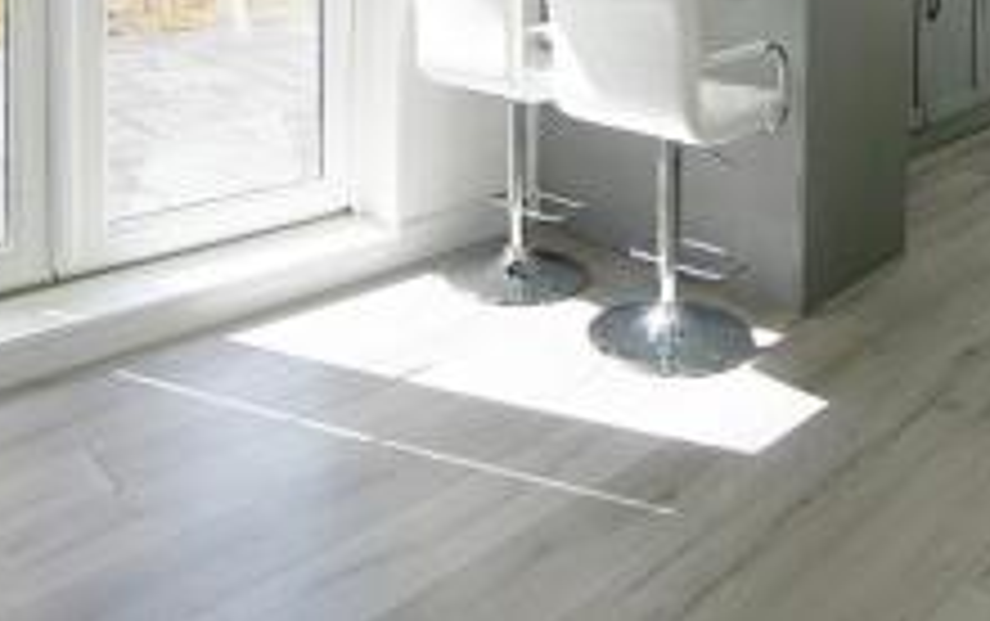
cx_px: 567
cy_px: -83
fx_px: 891
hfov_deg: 57.9
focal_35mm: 33
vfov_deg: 33.0
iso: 100
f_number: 4.5
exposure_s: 1/200
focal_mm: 10
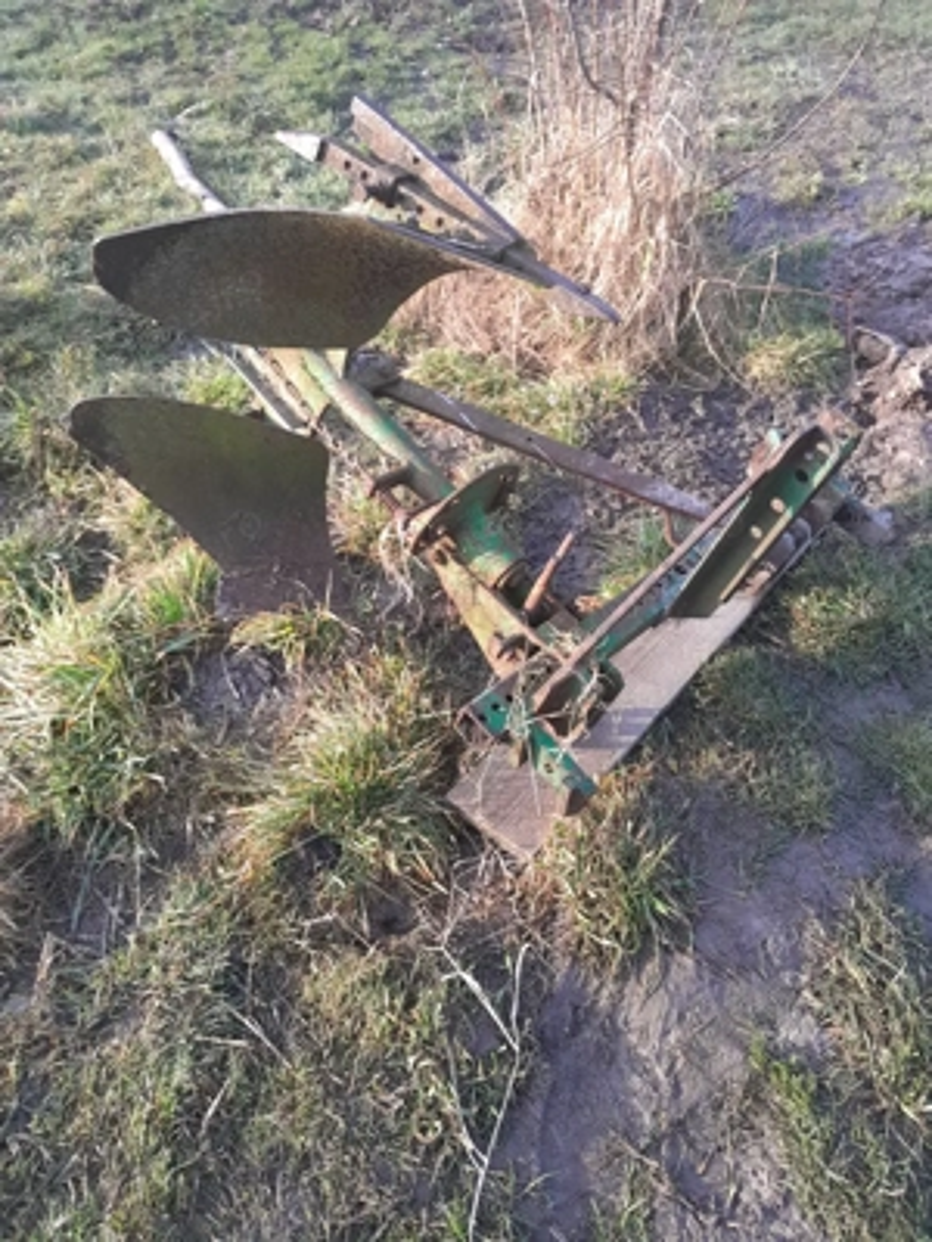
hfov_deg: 53.1
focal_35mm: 26
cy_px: 621
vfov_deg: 67.3
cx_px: 466
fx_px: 933
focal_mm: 3.98
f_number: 1.8
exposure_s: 1/50
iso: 40
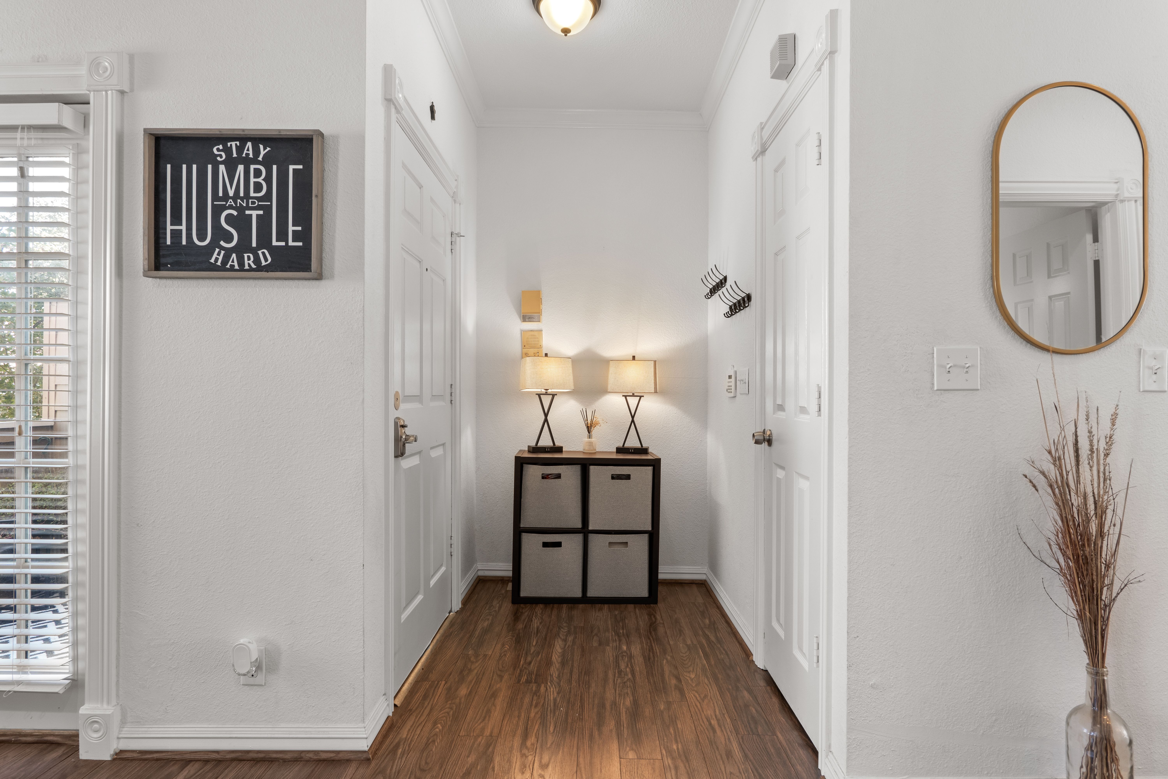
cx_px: 584
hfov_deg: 90.0
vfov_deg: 67.4
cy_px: 390
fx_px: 584
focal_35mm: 18
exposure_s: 1/2.5
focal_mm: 18
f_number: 11
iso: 640
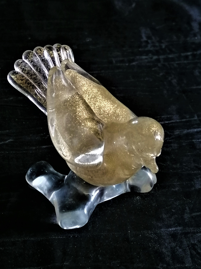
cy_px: 134
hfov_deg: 21.6
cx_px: 100
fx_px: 526
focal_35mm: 68
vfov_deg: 28.6
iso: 1250
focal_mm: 5.4
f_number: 1.8
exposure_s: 1/25
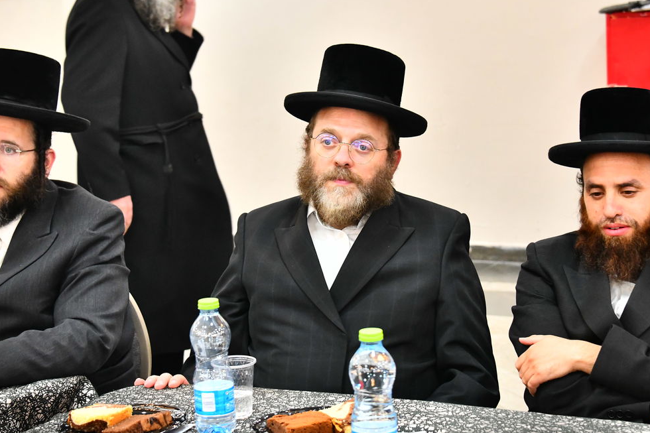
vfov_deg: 17.0
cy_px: 173
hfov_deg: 25.4
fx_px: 1444
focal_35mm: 80
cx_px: 346
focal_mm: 56
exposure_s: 1/100
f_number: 5.6
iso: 3200
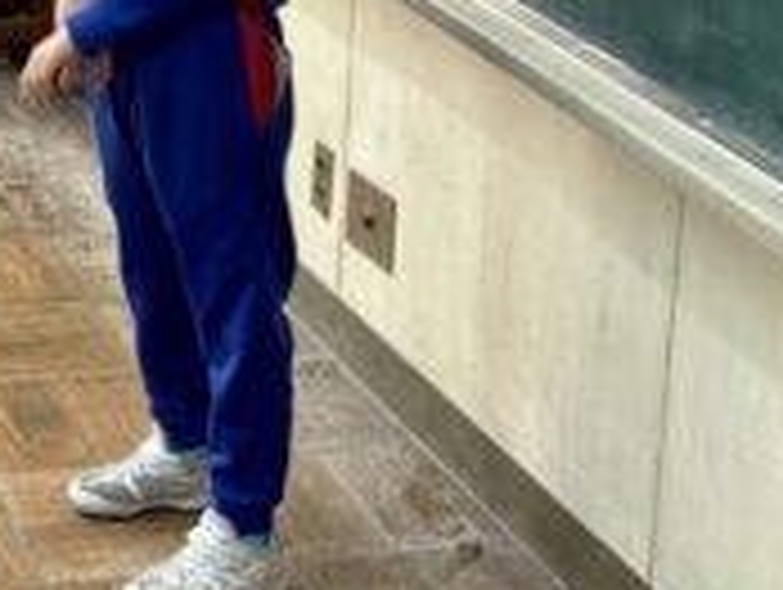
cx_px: 50
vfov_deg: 14.4
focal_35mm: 102
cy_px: 45
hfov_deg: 18.8
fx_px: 2310
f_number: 1.78
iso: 64
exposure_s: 1/60
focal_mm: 6.76
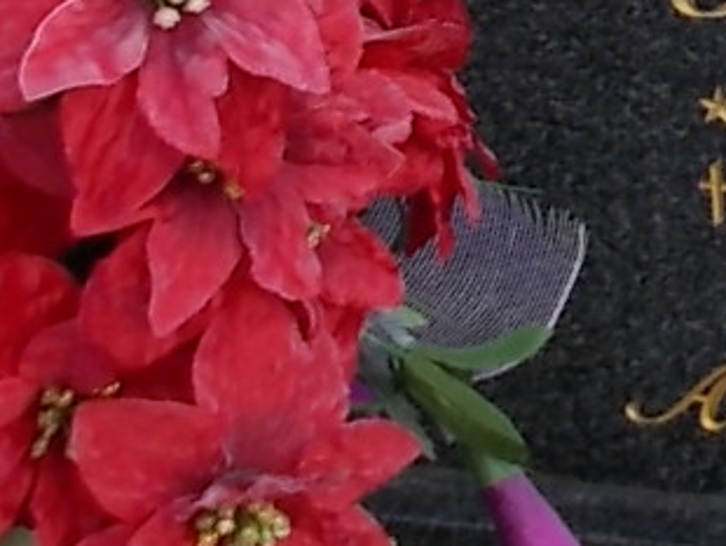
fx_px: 2813
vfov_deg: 10.5
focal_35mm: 134
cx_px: 1061
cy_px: -419
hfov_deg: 13.9
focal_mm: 4.6
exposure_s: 1/200
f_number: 3.2
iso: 80
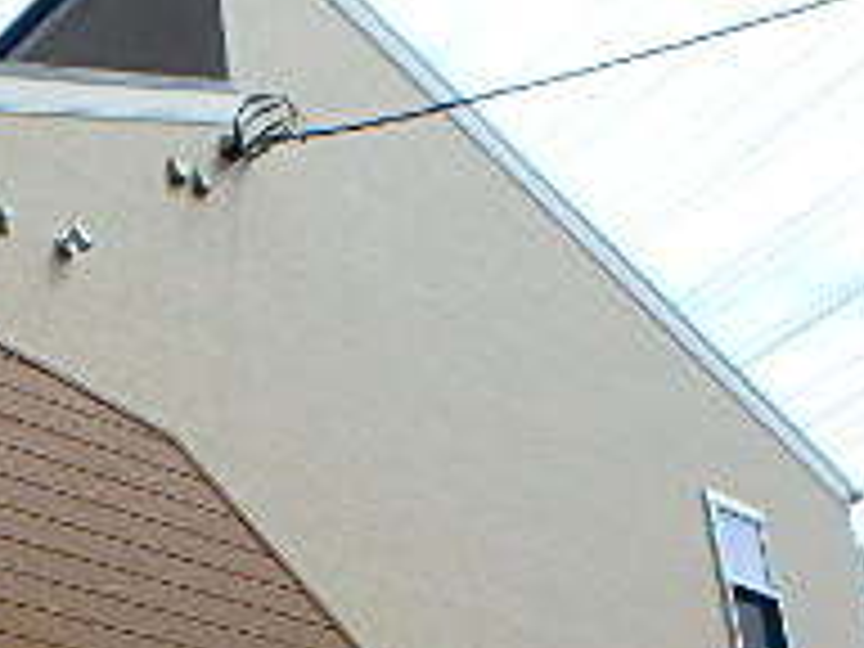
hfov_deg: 27.2
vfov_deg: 19.5
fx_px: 1747
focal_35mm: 70
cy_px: 824
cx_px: 162
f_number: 3.5
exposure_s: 1/1000
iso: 125
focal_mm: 3.7
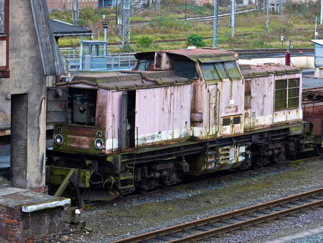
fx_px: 1297
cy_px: 122
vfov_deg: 10.7
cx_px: 162
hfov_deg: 14.2
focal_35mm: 139
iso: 160
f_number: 3.6
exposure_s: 1/80
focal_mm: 25
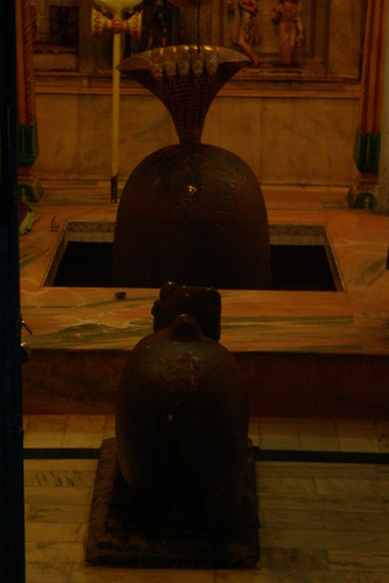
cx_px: 194
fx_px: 1702
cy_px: 292
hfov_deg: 13.0
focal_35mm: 105
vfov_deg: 19.5
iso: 800
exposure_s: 1/6
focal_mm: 70
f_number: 5.6
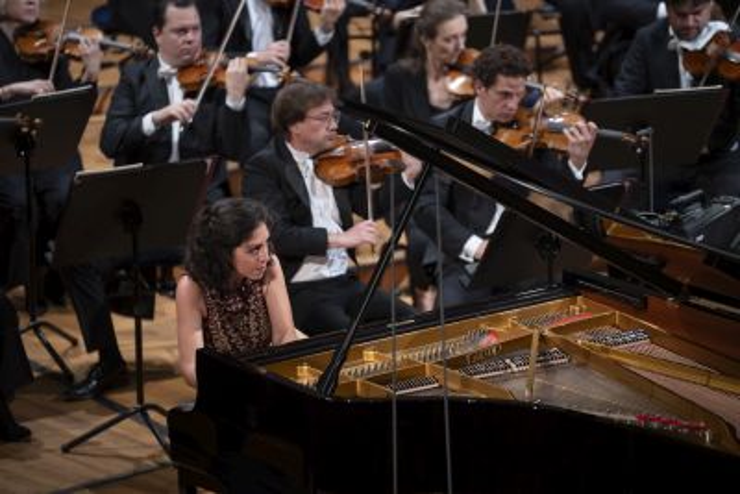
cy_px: 247
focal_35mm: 200
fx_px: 4112
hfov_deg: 10.3
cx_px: 370
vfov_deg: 6.9
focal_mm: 200
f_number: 2.8
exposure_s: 1/200
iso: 1600
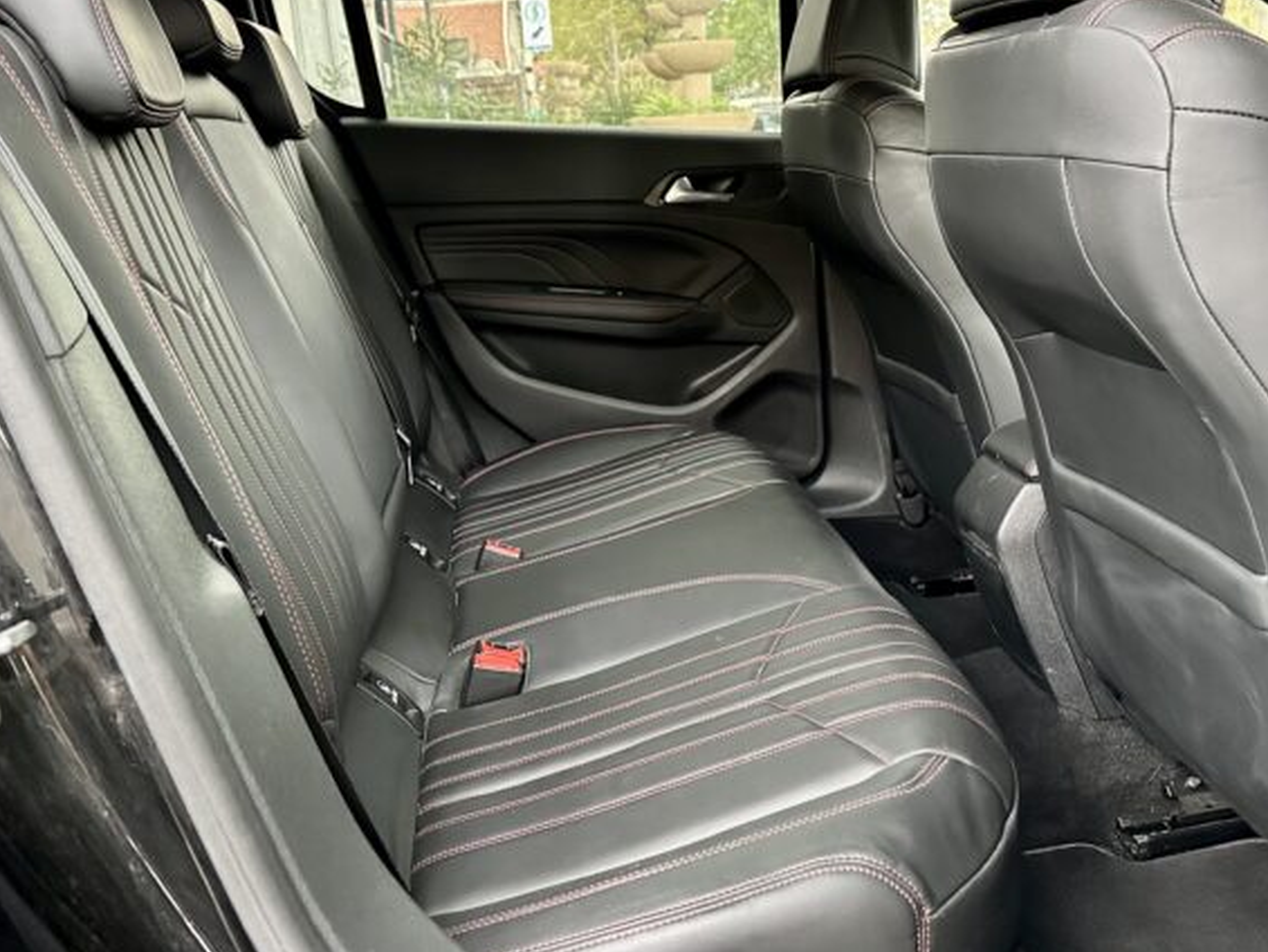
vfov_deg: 41.1
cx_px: 662
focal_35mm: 34
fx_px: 1246
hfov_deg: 53.9
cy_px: 287
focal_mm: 6.86
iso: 1000
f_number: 1.78
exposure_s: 1/58
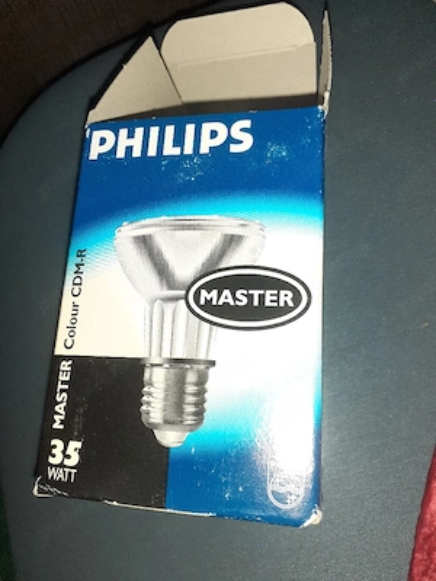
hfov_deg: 51.4
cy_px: 290
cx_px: 218
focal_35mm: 27
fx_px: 453
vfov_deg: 65.3
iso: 200
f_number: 1.9
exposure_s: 1/25
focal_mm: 3.6
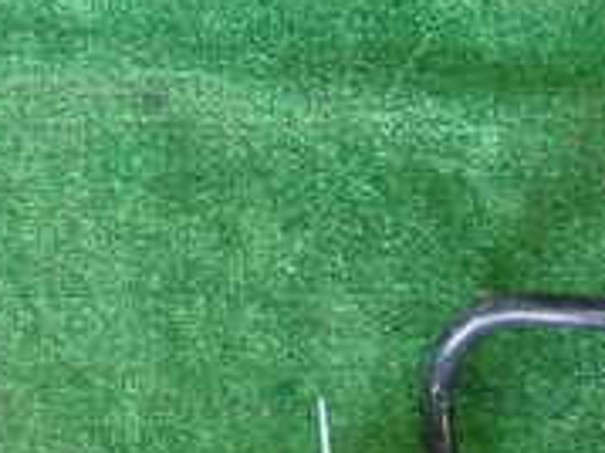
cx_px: -7
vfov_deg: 17.0
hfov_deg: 22.4
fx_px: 1467
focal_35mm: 84
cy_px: 500
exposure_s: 1/30
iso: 200
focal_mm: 4.5
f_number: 2
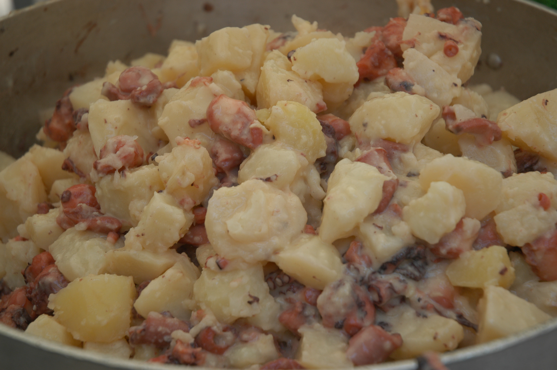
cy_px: 185
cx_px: 278
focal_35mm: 78
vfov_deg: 17.5
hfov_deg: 26.0
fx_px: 1206
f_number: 4.5
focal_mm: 52
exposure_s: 1/640
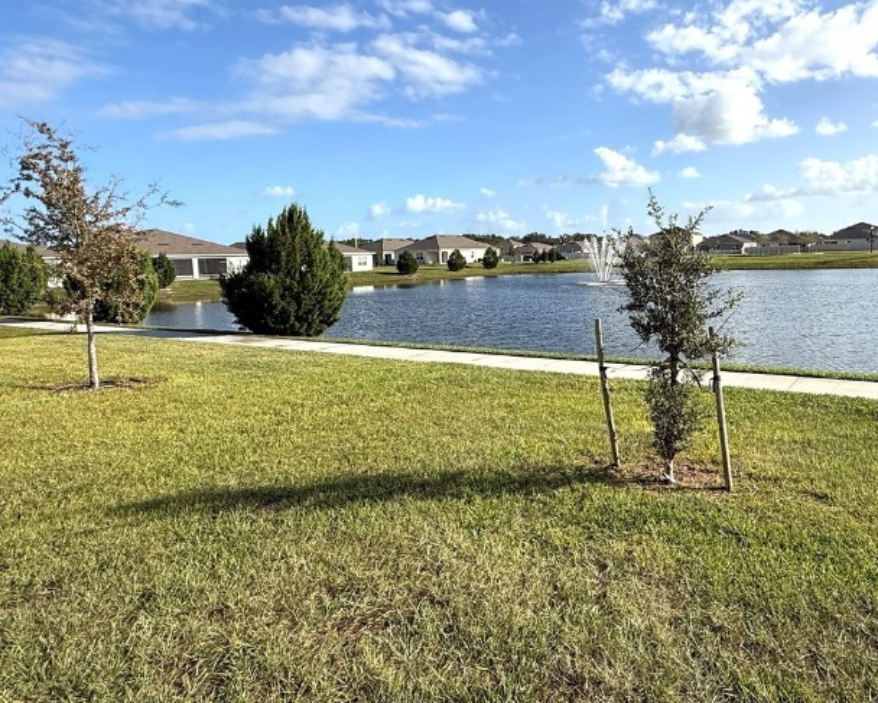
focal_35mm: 23
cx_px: 552
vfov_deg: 60.6
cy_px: 294
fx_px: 598
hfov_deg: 71.3
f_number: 2.2
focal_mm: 2.22
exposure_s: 1/2237
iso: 50
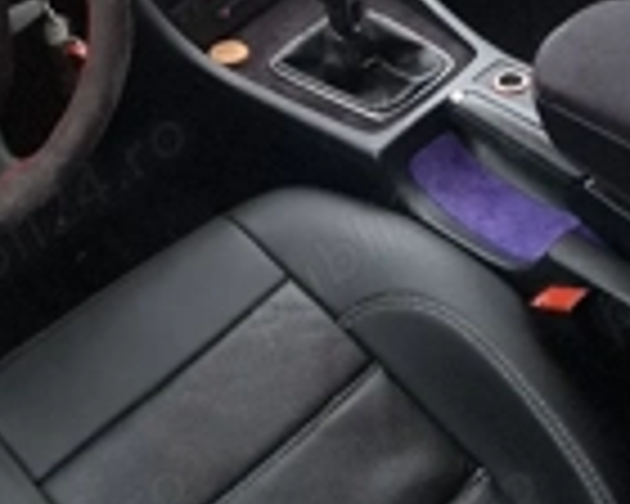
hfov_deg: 29.0
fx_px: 1193
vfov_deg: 22.3
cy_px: -72
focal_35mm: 64
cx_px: 130
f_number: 1.8
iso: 200
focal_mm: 5.54
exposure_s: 1/50
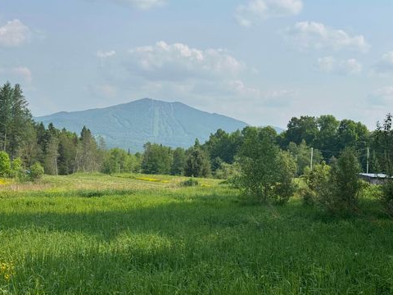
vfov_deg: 29.1
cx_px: 196
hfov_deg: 38.2
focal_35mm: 50
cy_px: 153
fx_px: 568
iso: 64
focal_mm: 6.76
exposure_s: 1/5848
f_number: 1.78
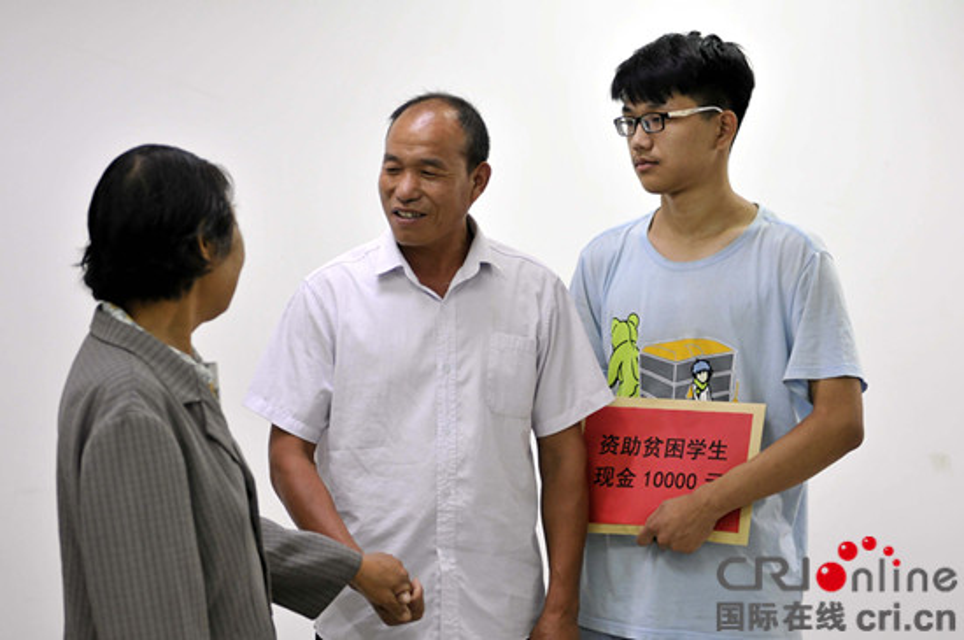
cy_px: 320
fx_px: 2326
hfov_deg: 23.4
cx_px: 482
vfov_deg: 15.7
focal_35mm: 87
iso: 800
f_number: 2.8
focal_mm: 58
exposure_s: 1/100
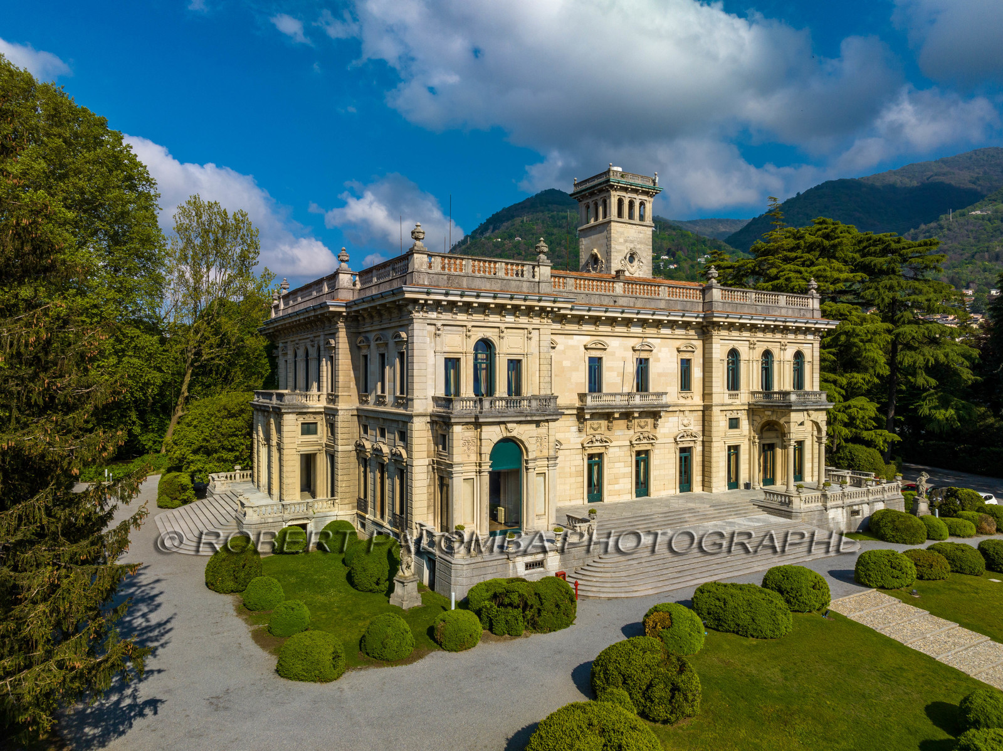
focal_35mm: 24
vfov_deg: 56.8
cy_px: 376
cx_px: 502
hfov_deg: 71.6
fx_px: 695
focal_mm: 12.3
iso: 100
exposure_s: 1/240
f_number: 11
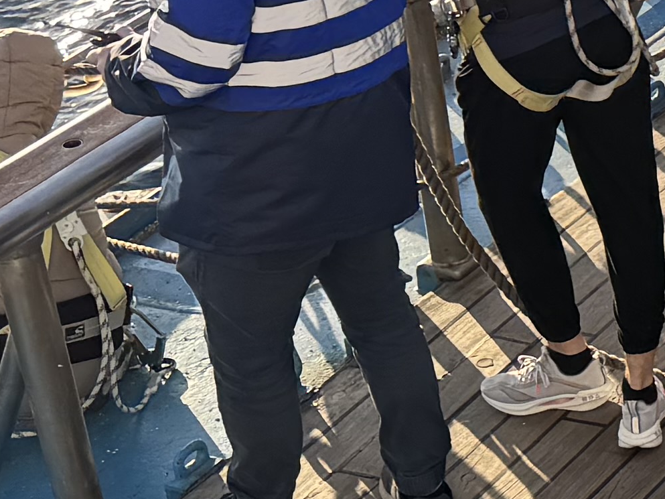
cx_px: 1578
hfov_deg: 11.8
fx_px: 2651
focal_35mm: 138
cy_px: -13
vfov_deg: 10.6
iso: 80
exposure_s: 1/938
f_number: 1.78
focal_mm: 6.76
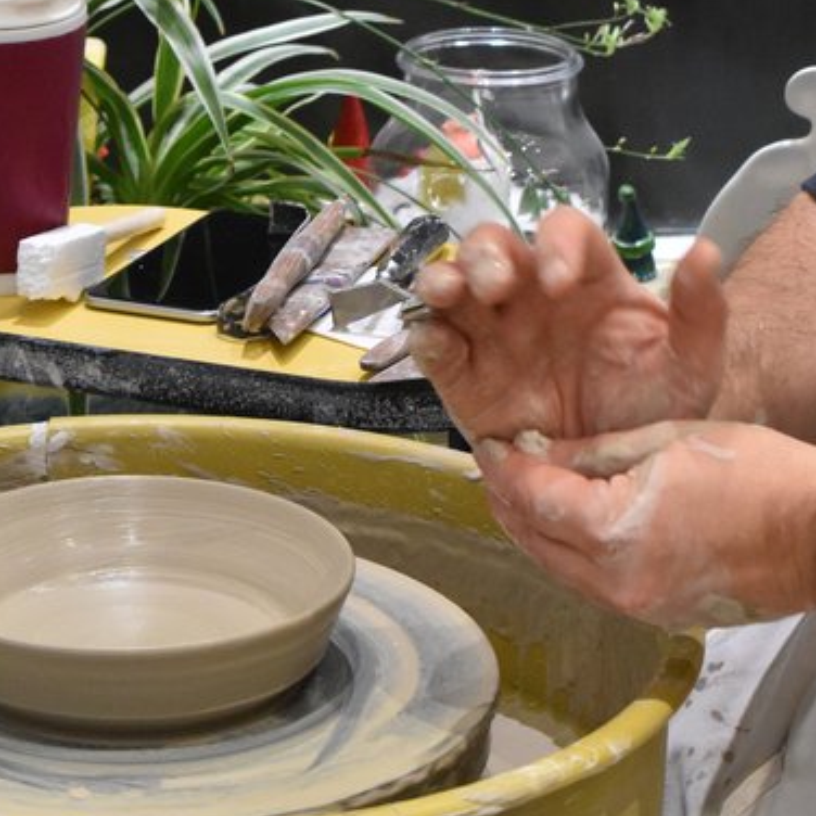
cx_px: 373
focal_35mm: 179
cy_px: 174
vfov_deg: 9.7
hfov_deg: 9.8
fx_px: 4776
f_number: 6.3
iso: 4000
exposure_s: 1/60
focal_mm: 55
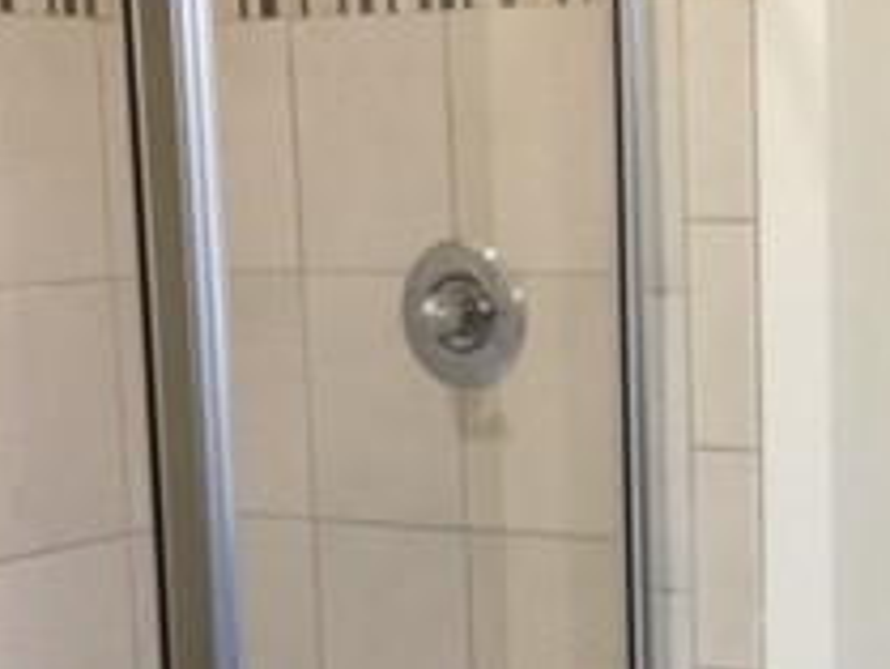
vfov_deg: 15.5
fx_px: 2444
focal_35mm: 95
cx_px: 779
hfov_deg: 20.3
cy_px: 520
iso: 50
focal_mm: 3.3
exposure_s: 1/30
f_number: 2.4
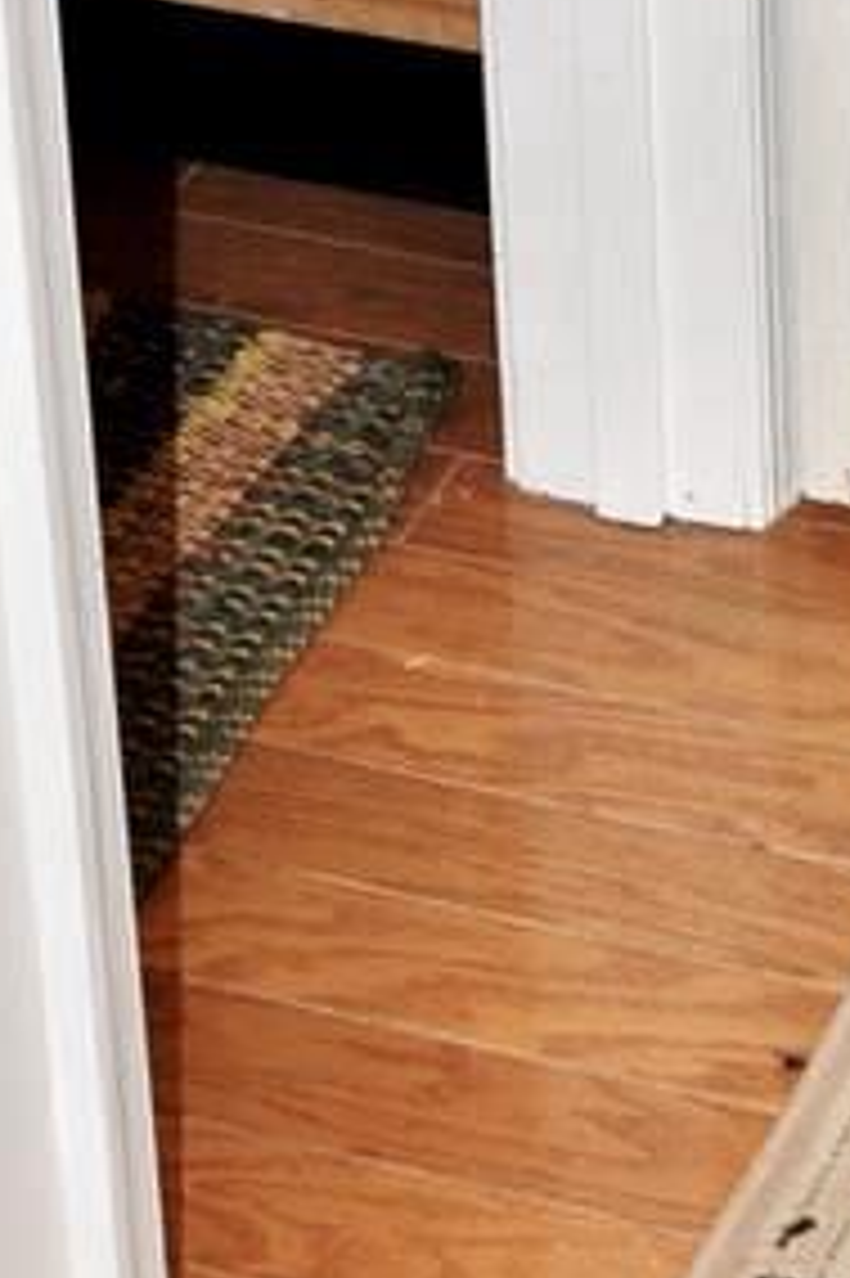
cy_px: -1224
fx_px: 5177
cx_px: 756
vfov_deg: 12.5
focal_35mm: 146
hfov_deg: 9.3
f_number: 5.6
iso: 200
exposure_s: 1/60
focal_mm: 18
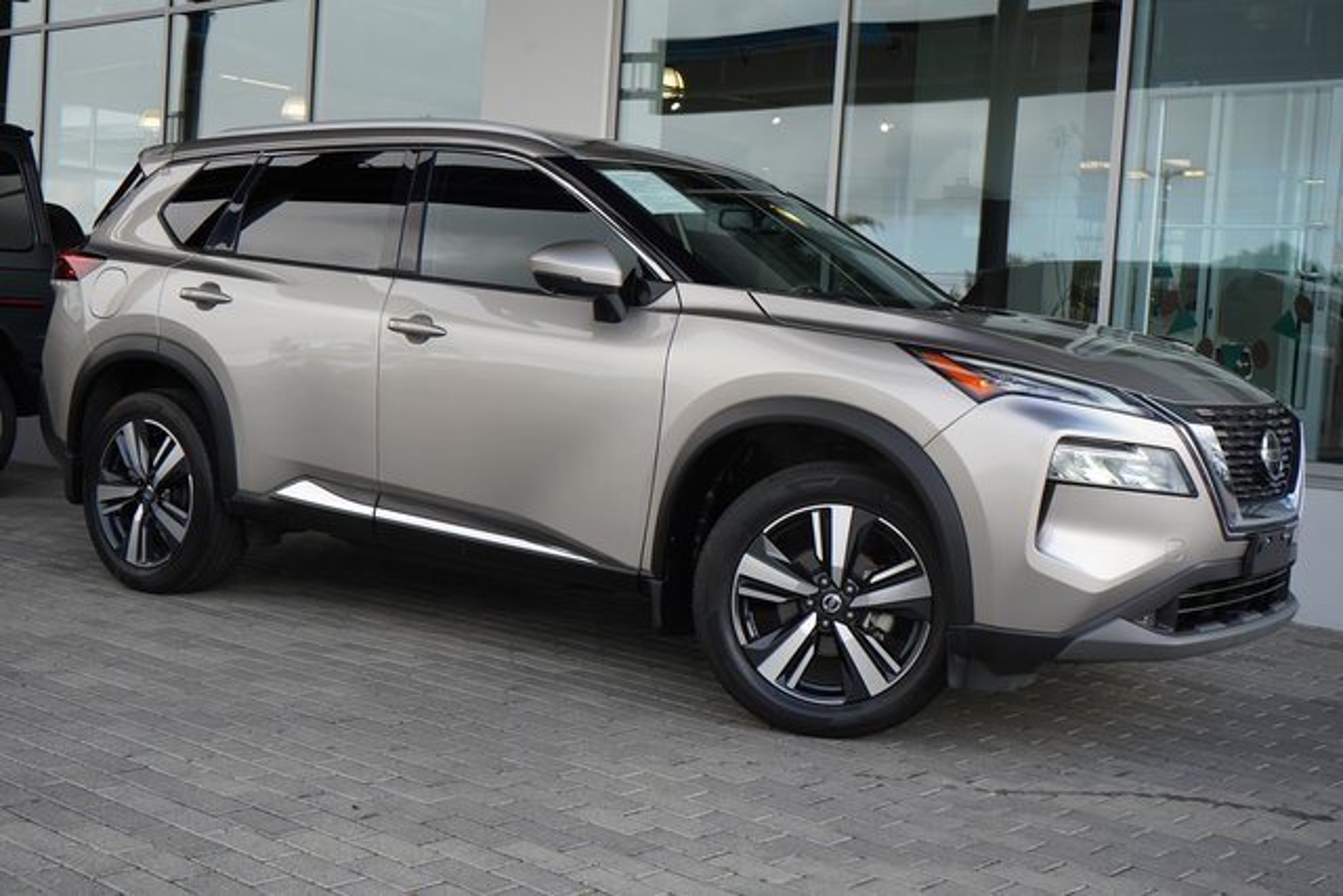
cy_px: 448
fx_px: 1642
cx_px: 672
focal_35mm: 44
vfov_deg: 30.5
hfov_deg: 44.5
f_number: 8
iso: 1000
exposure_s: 1/400
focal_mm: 44
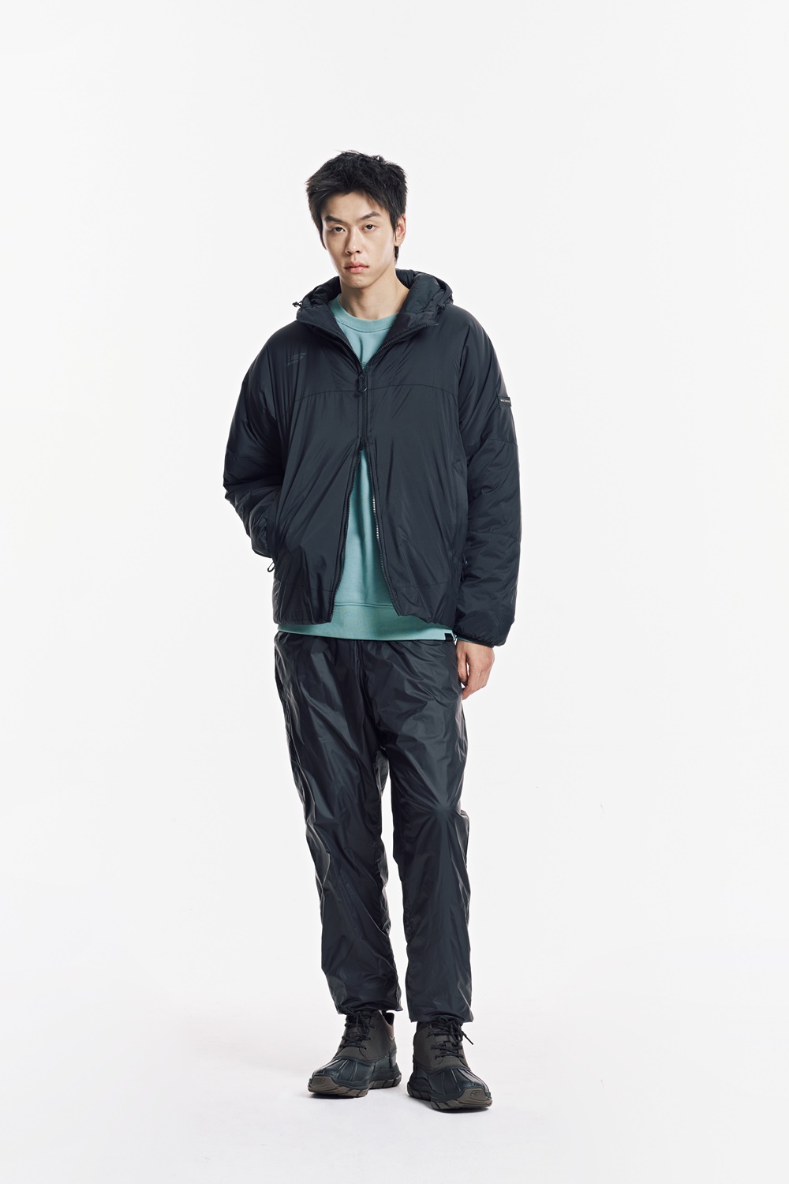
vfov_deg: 28.8
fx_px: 2301
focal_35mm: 70
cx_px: 394
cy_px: 592
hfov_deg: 19.5
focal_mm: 70
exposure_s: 1/125
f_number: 11
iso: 200
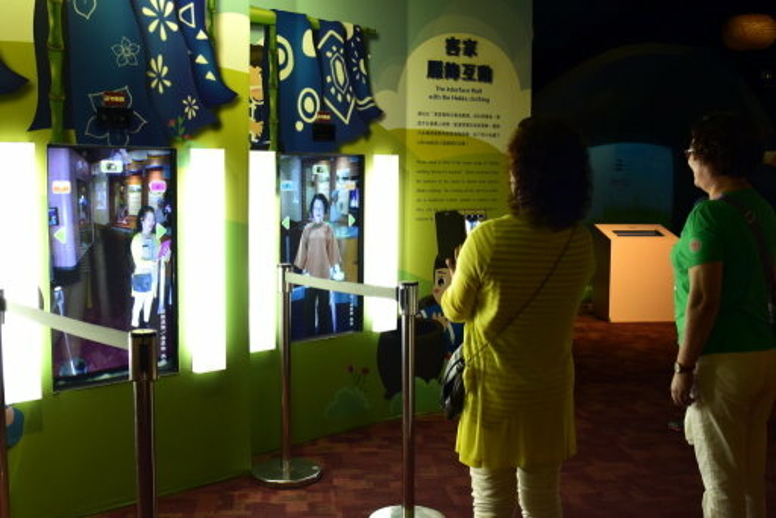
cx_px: 388
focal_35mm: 36
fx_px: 776
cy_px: 259
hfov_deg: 53.1
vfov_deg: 36.9
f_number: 5.6
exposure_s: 1/30
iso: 1250
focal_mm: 24
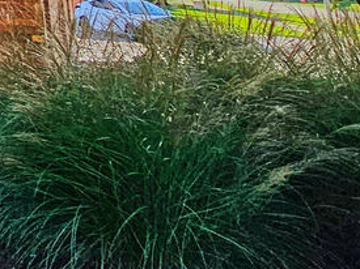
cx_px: -469
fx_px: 707
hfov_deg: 16.0
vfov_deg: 17.5
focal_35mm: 68
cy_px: -217
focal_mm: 2.2
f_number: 2.2
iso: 50
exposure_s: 1/1123
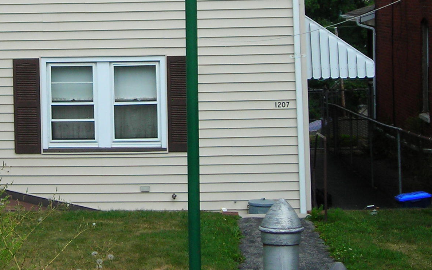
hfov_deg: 23.4
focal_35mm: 88
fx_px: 1036
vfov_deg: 14.6
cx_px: 124
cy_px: -11
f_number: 3.2
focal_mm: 6.3
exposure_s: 1/598
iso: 50
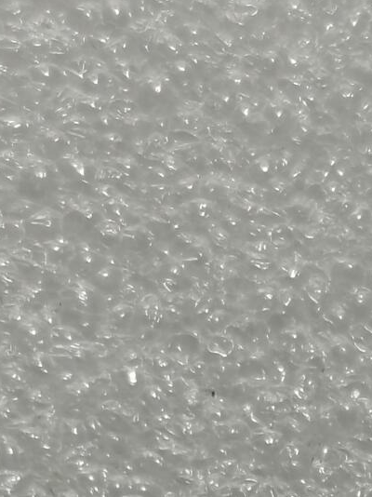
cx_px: 334
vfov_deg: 9.3
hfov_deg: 7.1
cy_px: 713
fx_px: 2997
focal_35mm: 209
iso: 50
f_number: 1.8
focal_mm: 5.58
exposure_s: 1/104
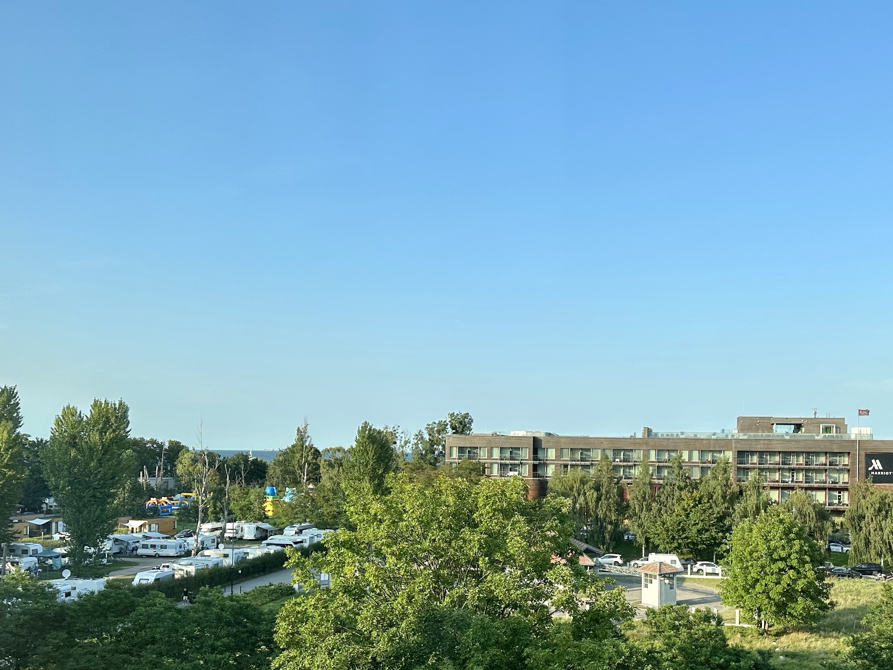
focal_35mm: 33
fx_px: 851
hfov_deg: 54.5
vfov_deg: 42.4
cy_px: 445
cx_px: 576
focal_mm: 6.86
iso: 80
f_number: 1.78
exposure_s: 1/1949
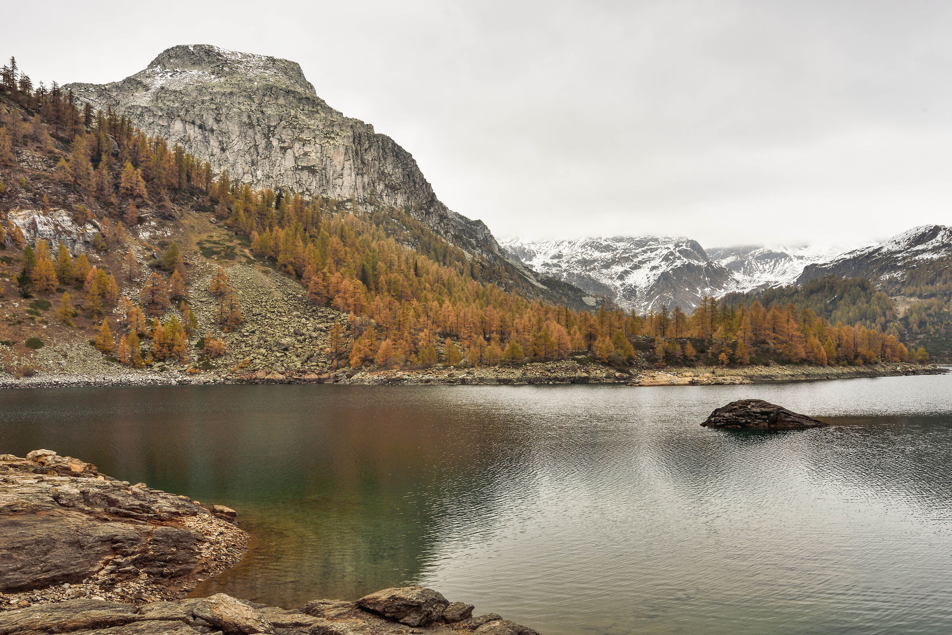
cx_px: 476
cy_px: 318
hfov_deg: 60.3
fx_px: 820
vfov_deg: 42.4
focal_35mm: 31
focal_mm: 31
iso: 100
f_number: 11
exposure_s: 1/60
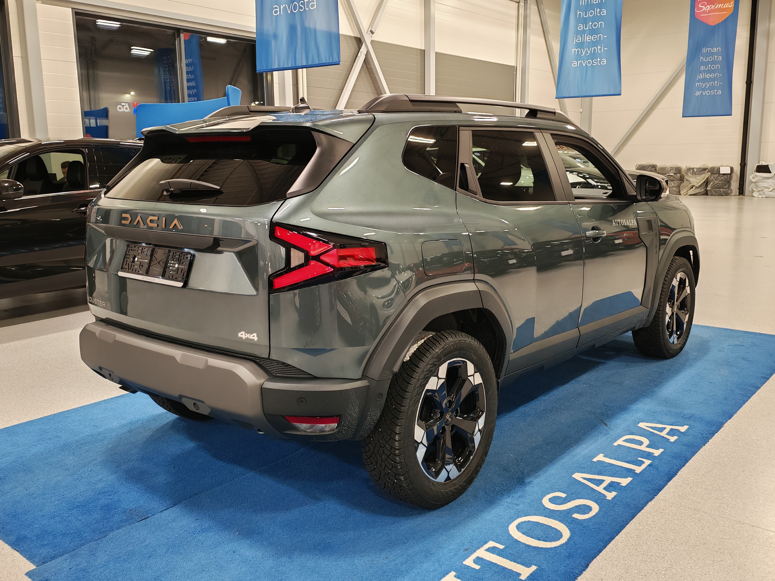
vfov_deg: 42.9
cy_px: 290
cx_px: 388
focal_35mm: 33
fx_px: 739
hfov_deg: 55.4
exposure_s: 1/100
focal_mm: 6.12
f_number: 1.9
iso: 400
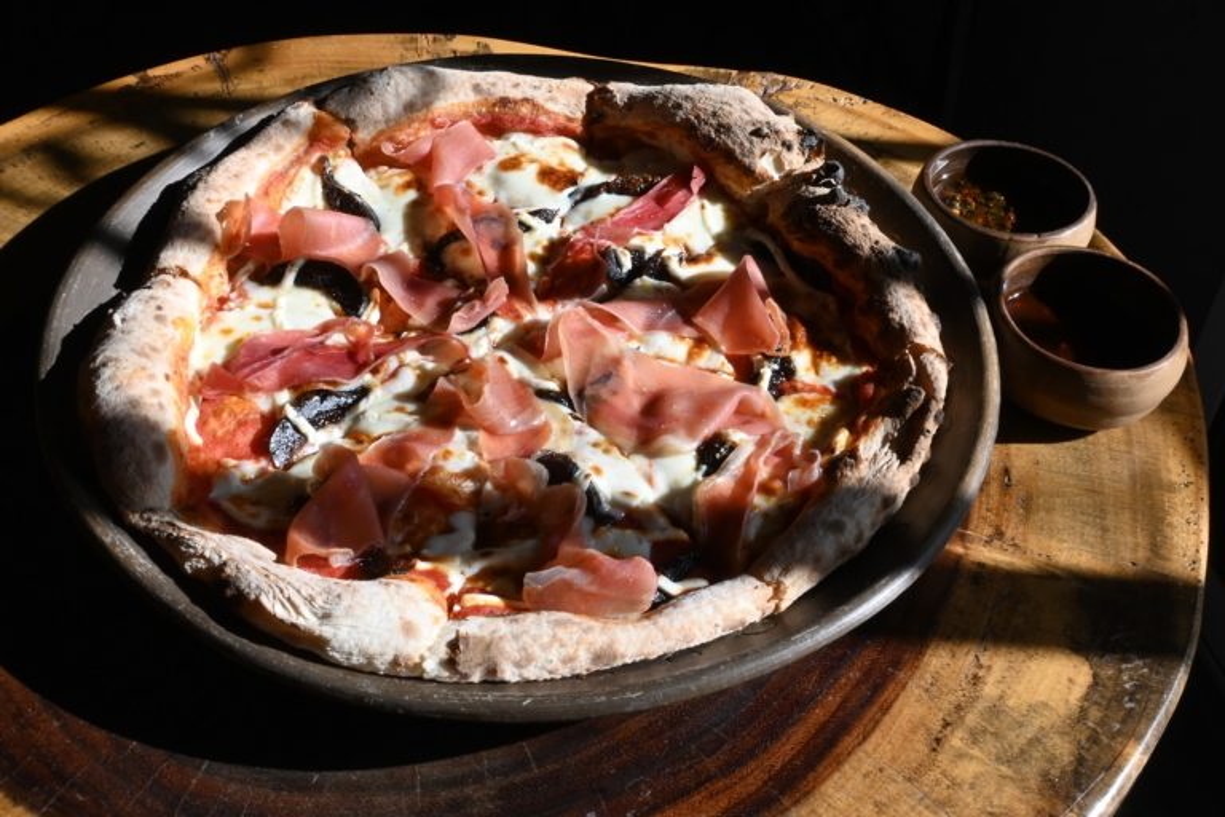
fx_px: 1480
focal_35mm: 44
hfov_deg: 45.0
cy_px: 408
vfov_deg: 30.8
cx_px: 612
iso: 140
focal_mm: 29
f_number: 32
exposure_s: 1/10
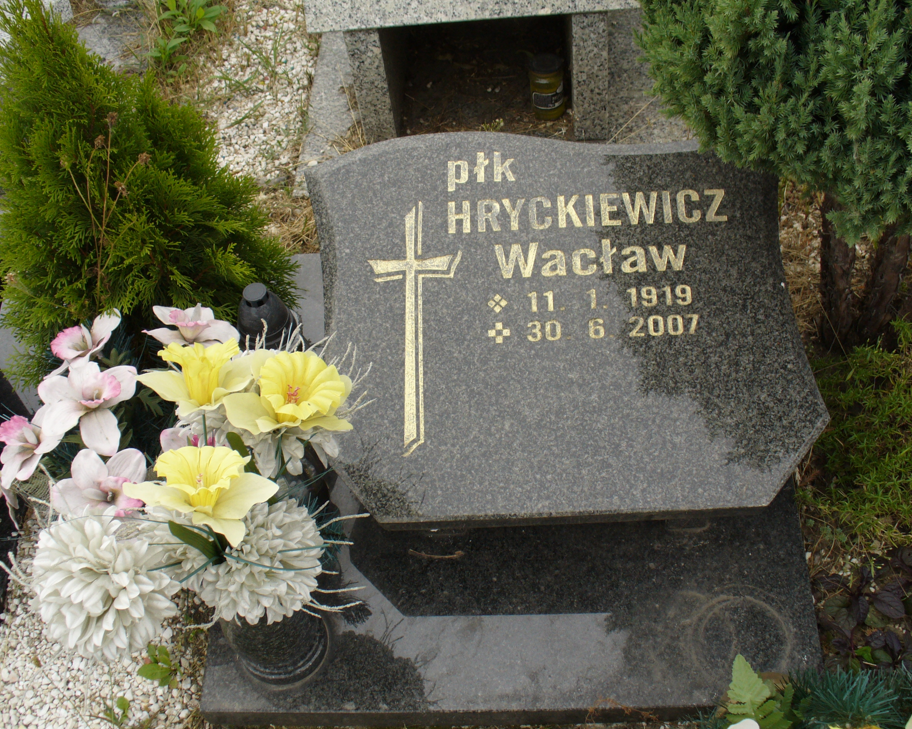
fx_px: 1053
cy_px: 362
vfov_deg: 38.2
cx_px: 491
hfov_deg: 46.8
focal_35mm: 39
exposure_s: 1/125
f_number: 5.6
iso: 80
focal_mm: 6.1
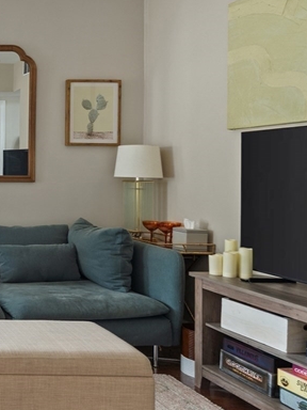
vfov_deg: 45.6
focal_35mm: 41
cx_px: -165
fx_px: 485
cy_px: 171
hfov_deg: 25.4
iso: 320
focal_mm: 16
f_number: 7.1
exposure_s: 1/2.5
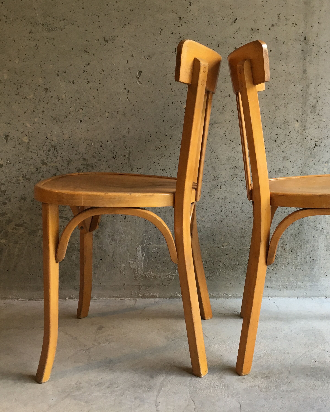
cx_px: 240
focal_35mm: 38
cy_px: 207
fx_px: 464
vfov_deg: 47.9
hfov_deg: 38.3
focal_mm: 4.15
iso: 100
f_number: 2.2
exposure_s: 1/33
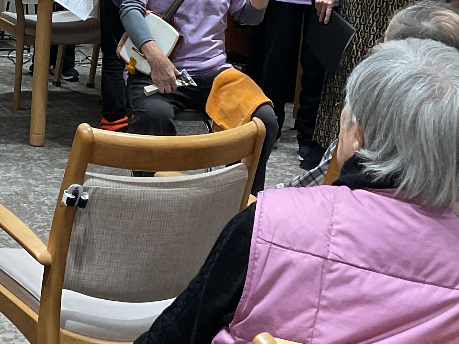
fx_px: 1220
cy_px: -31
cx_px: 44
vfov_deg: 15.6
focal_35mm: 92
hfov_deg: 20.9
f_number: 1.8
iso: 100
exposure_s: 1/60
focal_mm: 3
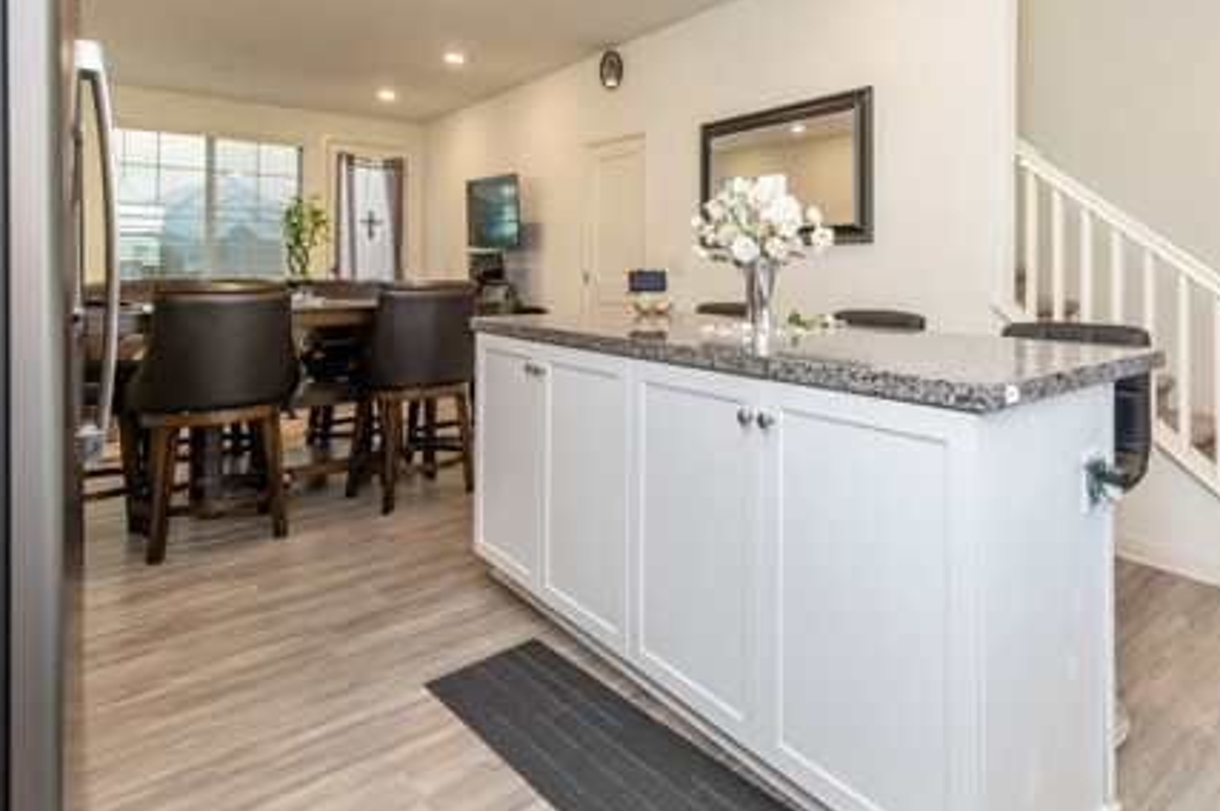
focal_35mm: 21
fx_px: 711
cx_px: 806
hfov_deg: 78.8
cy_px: 283
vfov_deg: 58.3
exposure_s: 1/60
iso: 640
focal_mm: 14
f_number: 4
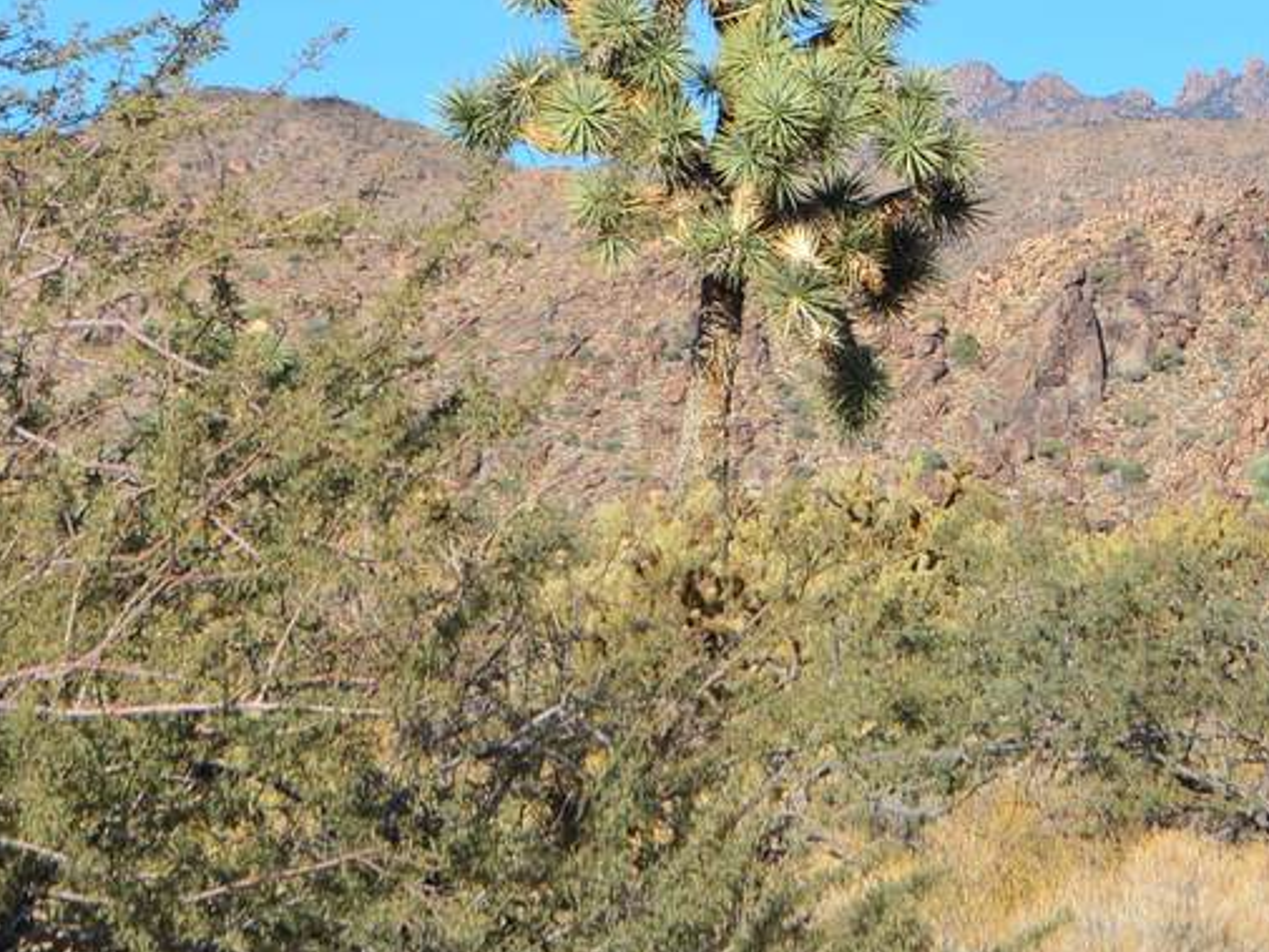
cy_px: 188
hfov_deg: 9.8
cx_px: 1304
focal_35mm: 201
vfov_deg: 7.4
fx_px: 7378
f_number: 11
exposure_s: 1/400
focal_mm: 55
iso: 200
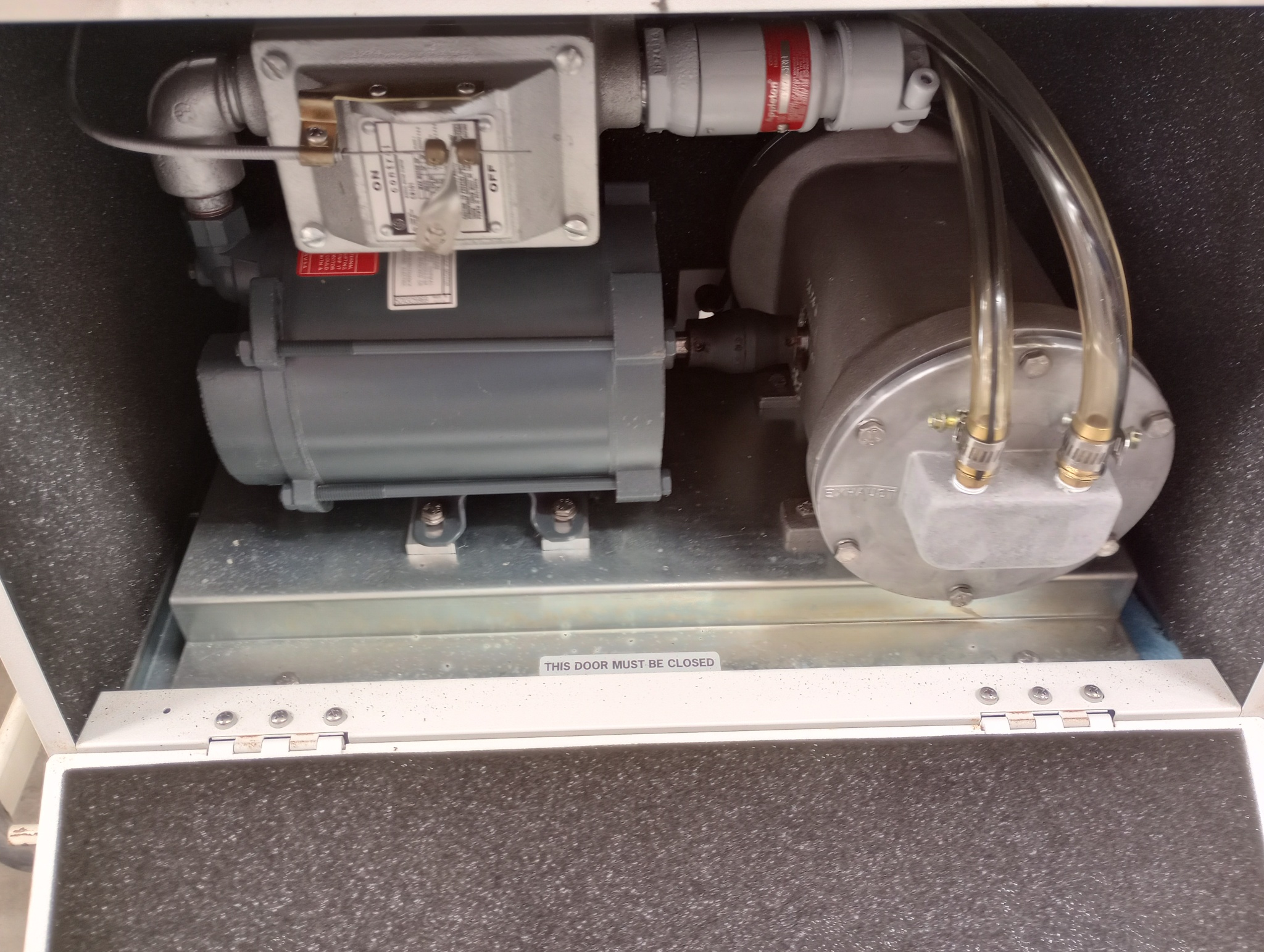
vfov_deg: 49.9
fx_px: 1024
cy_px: 476
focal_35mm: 28
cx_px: 632
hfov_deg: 63.4
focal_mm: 4.27
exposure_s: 1/30
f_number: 1.8
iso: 475
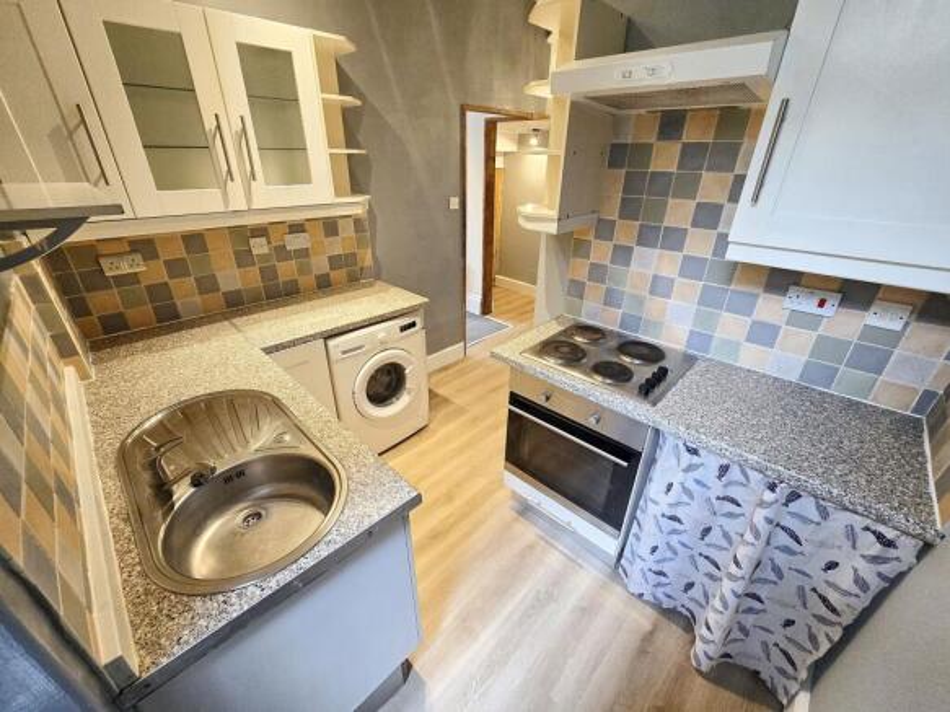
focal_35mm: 13
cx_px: 475
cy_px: 356
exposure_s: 1/50
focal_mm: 2.2
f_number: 2.2
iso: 500
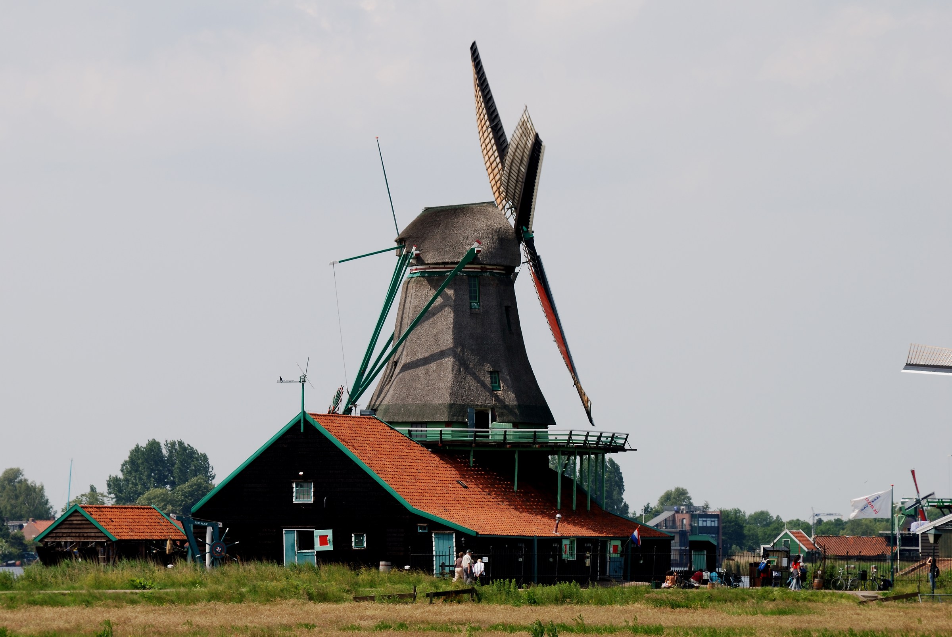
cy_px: 318
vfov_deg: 6.8
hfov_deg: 10.1
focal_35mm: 202
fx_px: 5361
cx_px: 476
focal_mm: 135
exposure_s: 1/125
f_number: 9
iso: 100
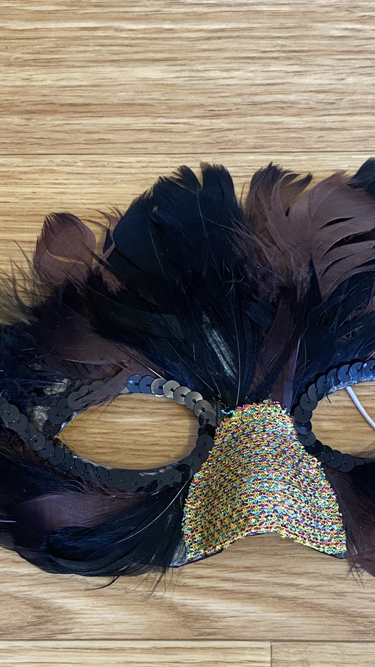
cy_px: 445
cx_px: 216
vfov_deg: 40.1
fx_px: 901
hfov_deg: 23.5
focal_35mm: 51
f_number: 1.8
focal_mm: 4.25
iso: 200
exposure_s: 1/50
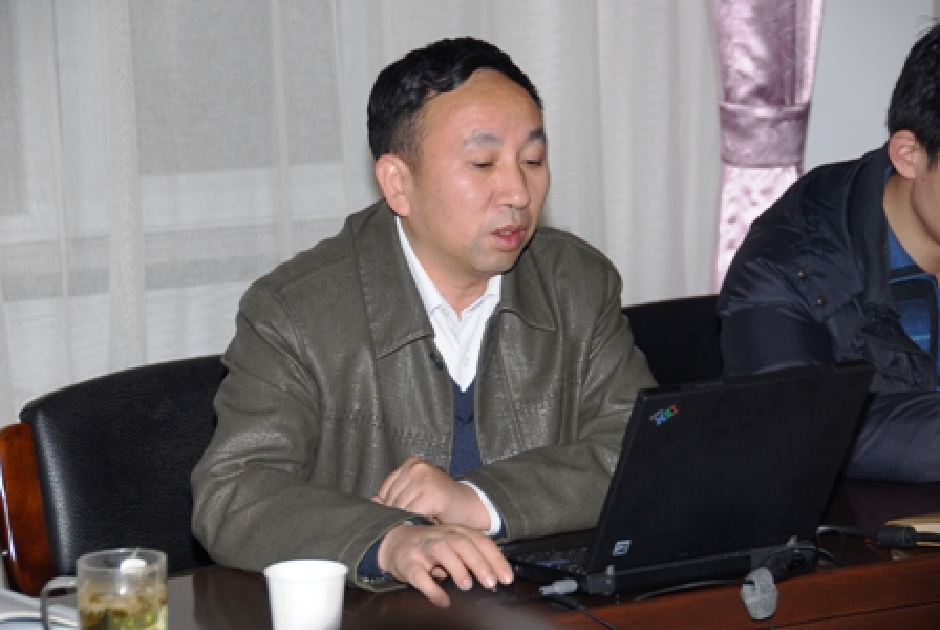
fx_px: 3216
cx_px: 470
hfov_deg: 16.6
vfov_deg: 11.2
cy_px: 315
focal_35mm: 123
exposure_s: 1/60
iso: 100
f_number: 5
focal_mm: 82
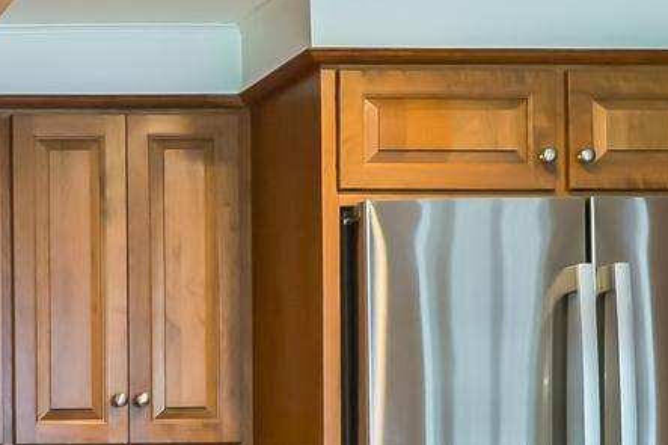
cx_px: -472
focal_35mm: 74
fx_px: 1373
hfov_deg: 20.7
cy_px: 518
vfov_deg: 17.6
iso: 640
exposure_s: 1/60
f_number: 4
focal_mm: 16
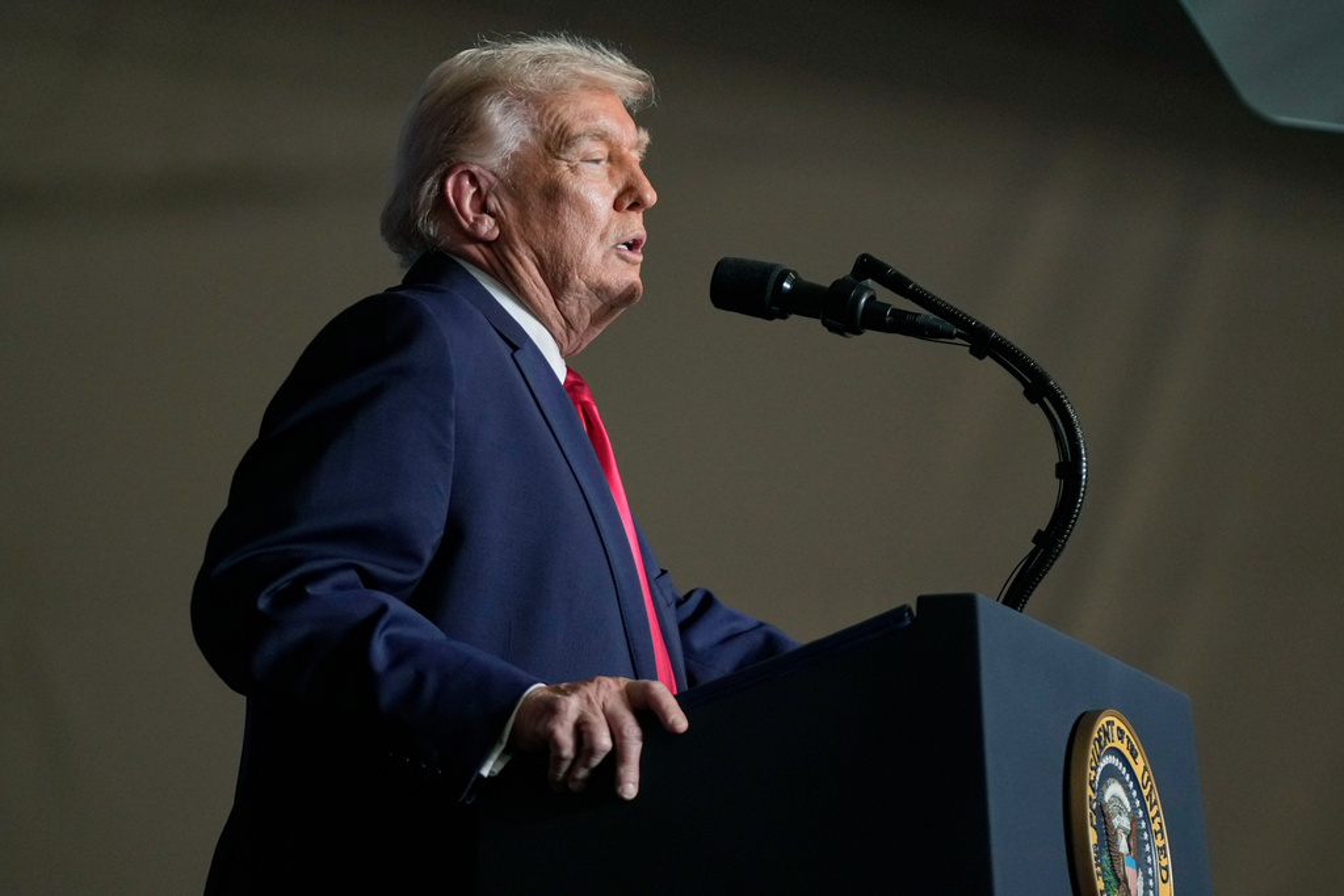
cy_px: 448
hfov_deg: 7.5
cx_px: 672
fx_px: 10193
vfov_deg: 5.0
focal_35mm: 273
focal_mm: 182
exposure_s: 1/800
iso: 1600
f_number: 2.8
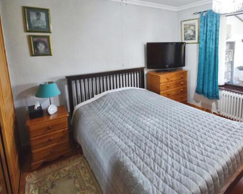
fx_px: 141
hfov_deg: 81.0
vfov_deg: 69.1
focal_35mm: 20
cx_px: 140
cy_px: 101
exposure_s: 1/60
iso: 1800
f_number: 4.2
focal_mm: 11
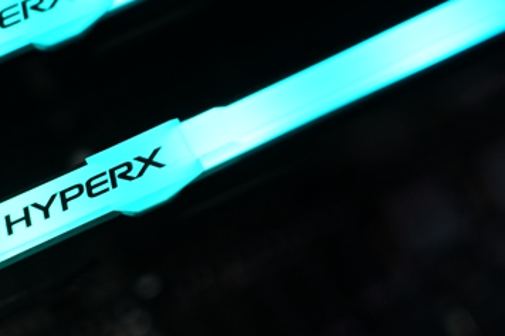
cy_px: 162
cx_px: 91
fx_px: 3687
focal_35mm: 263
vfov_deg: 5.2
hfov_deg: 7.8
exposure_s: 1/100
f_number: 4
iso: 500
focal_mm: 104
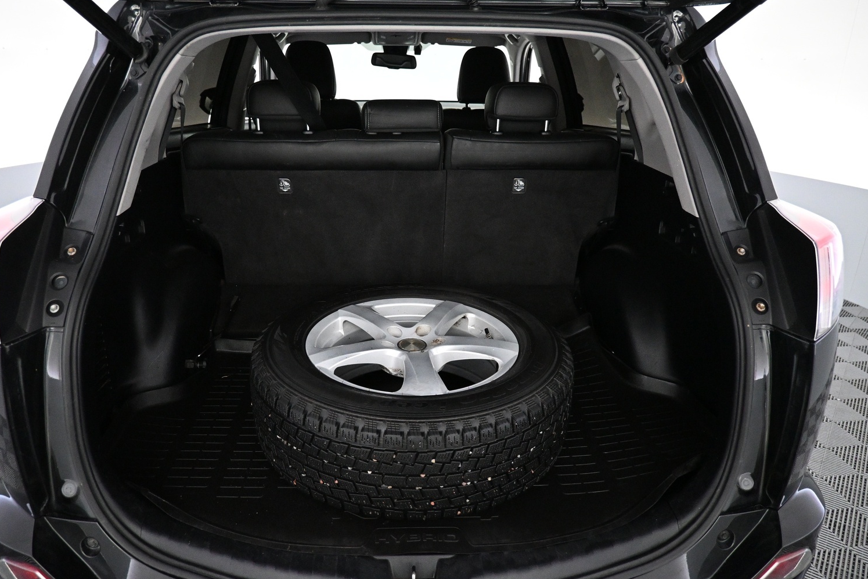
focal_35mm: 26
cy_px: 287
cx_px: 407
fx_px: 627
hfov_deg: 69.3
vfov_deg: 49.6
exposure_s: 1/125
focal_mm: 16
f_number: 3.5
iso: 4000
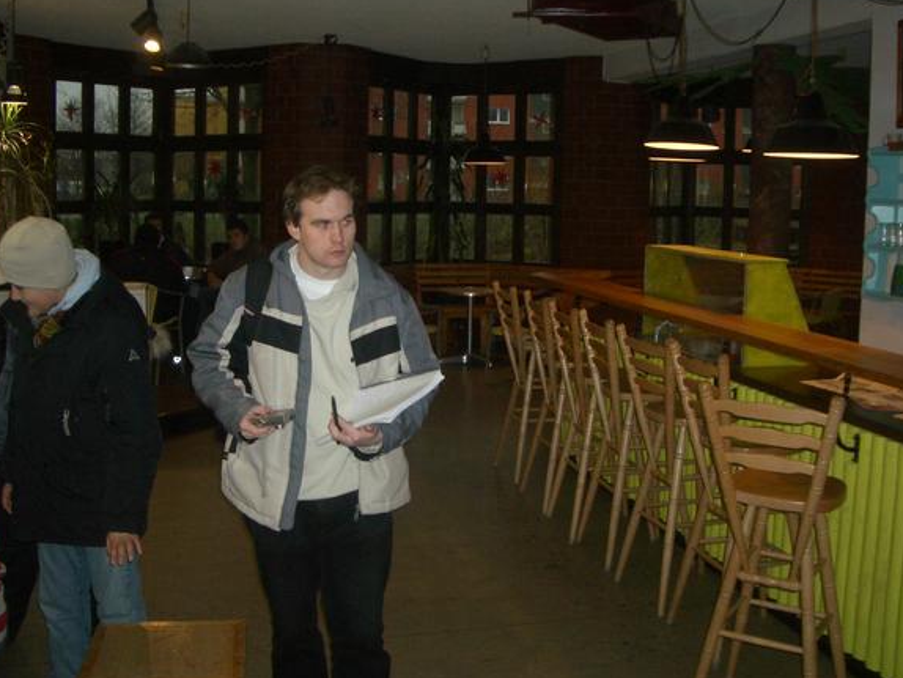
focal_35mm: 39
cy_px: 310
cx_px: 434
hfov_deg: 47.8
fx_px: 1018
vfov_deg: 36.8
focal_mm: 5.8
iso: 100
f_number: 2.6
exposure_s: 1/60
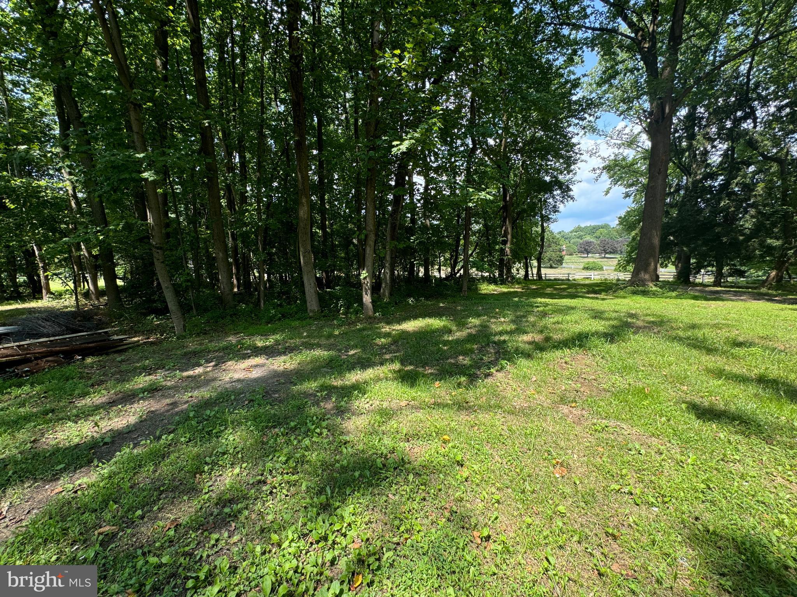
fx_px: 322
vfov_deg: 85.7
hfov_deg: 102.1
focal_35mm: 14
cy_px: 298
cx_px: 398
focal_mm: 2.22
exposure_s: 1/263
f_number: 2.2
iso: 40
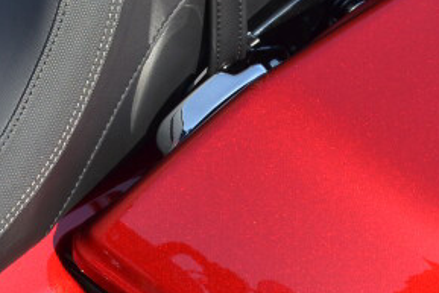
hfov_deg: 12.6
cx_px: 71
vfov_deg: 8.4
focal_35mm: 162
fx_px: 1976
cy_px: -80
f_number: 6.3
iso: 100
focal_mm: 26
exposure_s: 1/160
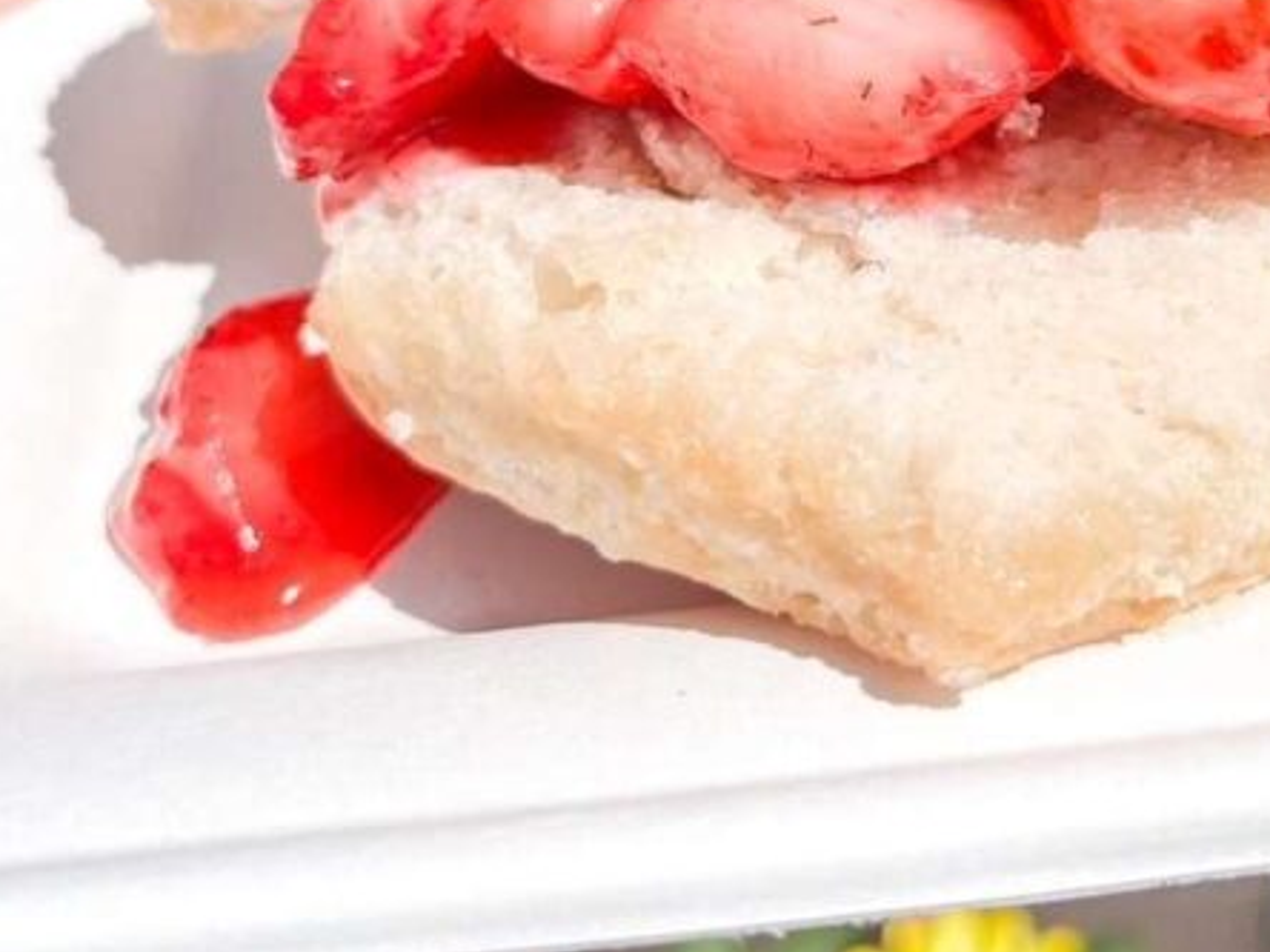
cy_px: 3
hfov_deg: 31.8
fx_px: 2201
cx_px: 892
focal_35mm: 60
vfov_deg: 23.4
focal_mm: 5.1
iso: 50
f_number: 1.6
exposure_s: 1/12800
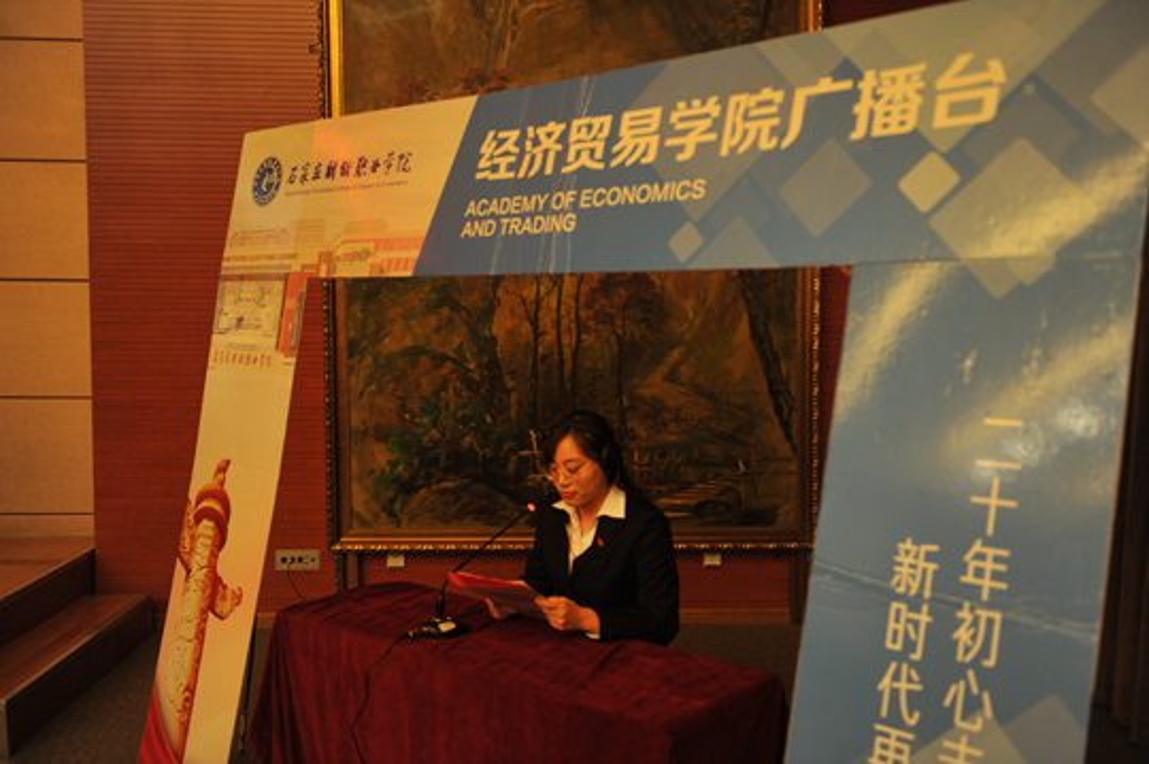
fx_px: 1116
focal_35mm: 35
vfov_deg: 37.8
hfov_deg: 54.5
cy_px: 382
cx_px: 574
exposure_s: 1/50
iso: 800
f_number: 2.8
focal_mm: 35
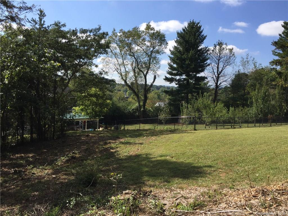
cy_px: 108
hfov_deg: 61.7
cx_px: 144
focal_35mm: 29
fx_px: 241
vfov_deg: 48.2
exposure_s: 1/1647
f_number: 2.2
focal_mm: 4.15
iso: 32
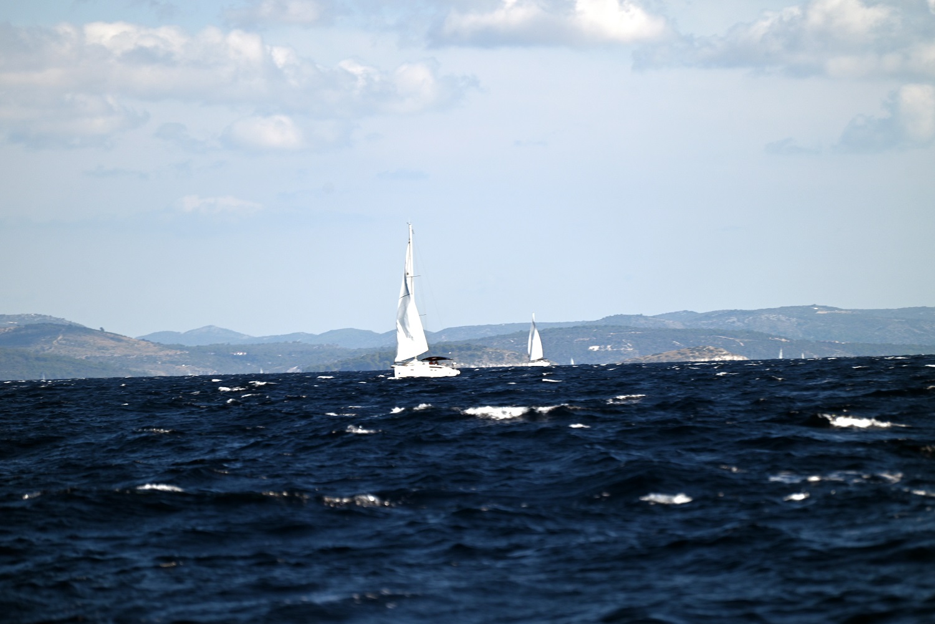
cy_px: 312
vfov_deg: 5.1
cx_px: 468
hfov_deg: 7.6
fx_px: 7014
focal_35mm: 270
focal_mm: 270
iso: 100
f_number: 5.6
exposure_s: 1/1000
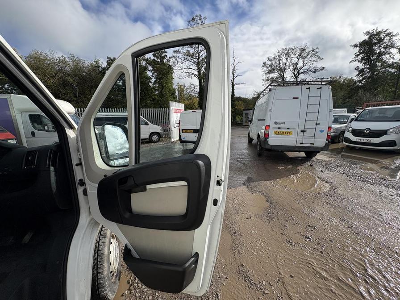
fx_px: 162
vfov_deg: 85.7
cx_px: 200
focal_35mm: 14
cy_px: 150
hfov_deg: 102.1
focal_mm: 2.22
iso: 50
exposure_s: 1/1449
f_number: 2.2
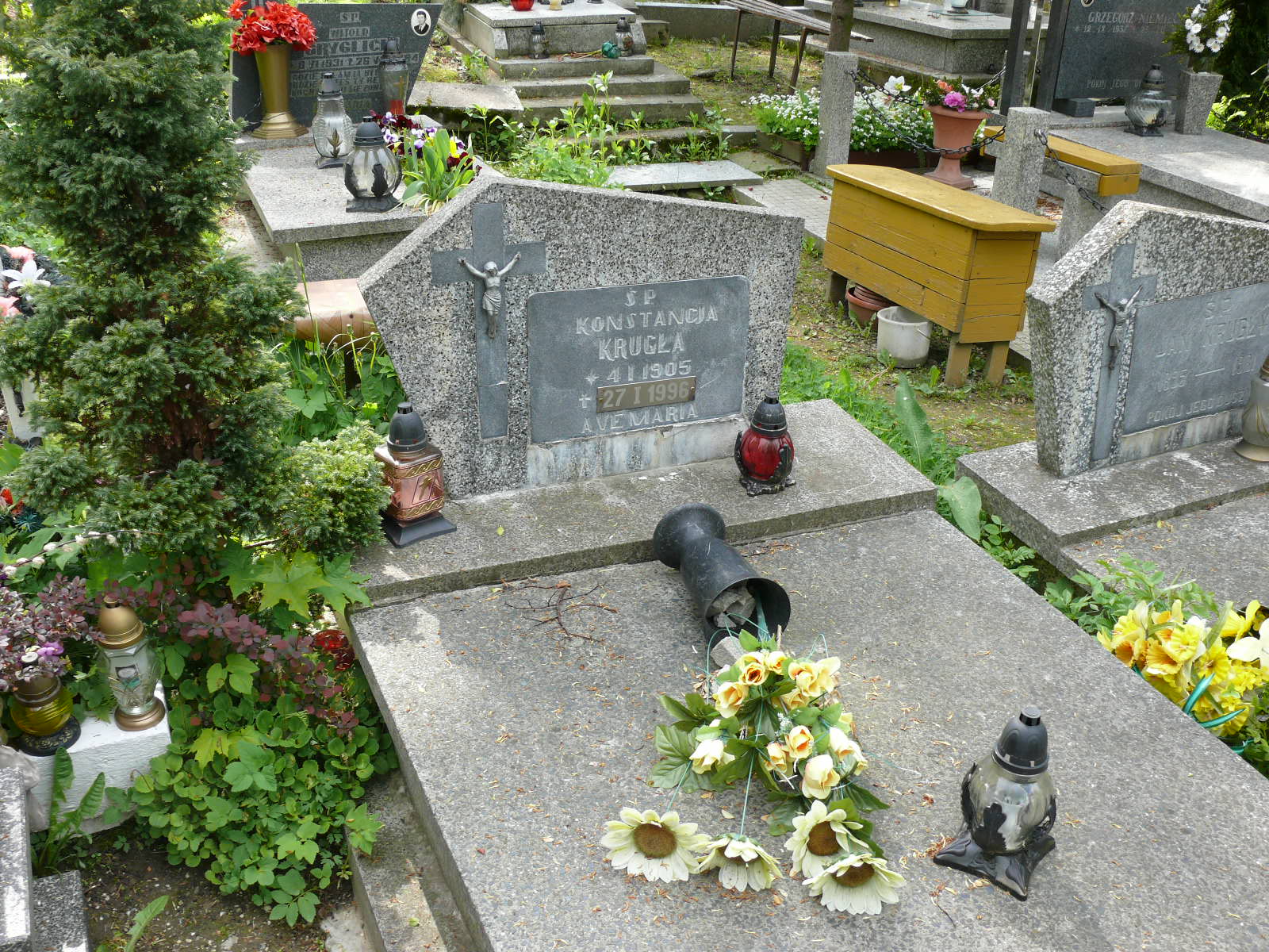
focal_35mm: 35
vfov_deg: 40.7
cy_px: 476
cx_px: 634
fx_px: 1283
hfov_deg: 52.6
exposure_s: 1/200
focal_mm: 7.4
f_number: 4
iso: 100
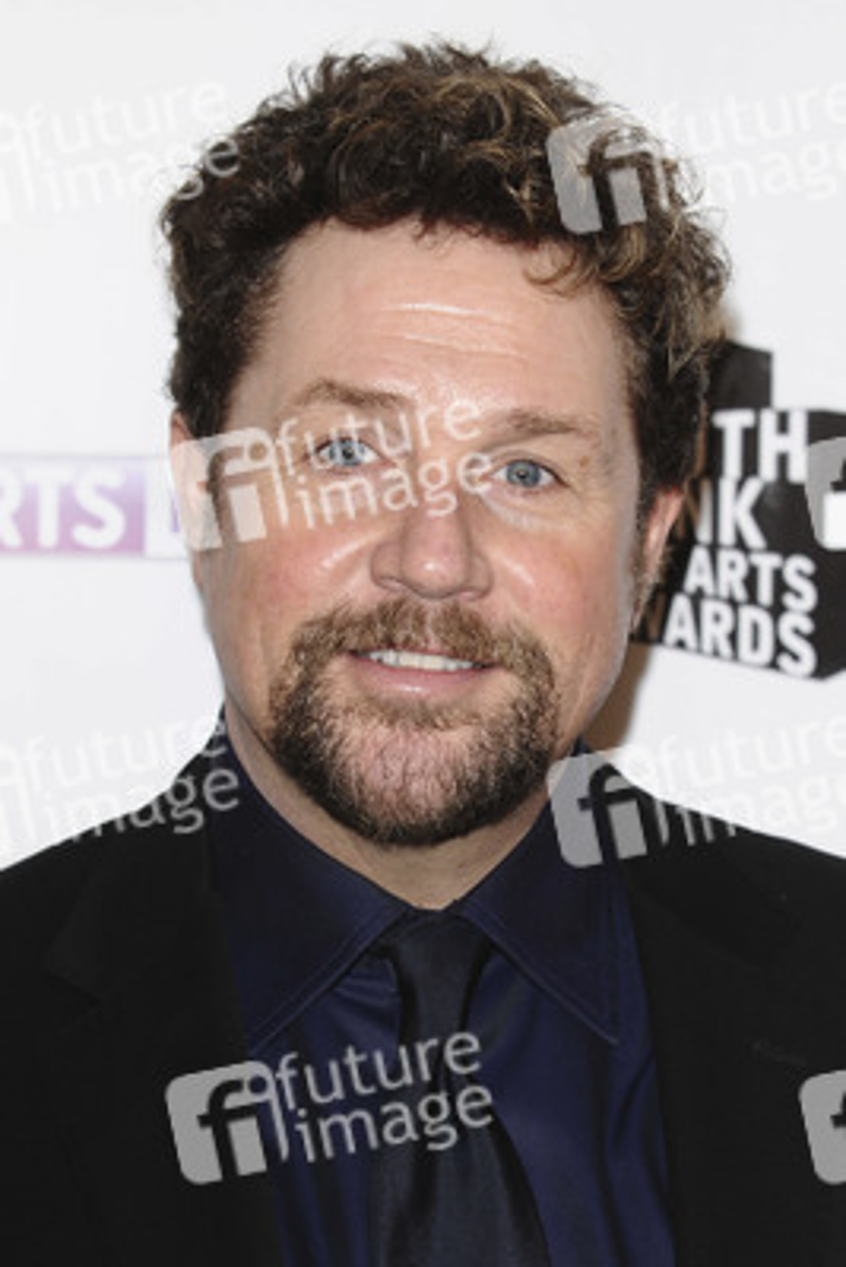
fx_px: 4226
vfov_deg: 17.1
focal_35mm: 120
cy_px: 634
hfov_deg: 11.4
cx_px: 423
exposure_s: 1/160
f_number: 4.5
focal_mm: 80
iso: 320
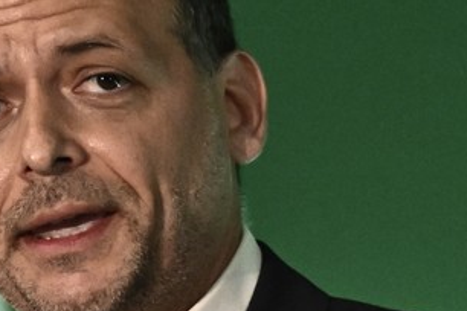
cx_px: -169
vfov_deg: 0.9
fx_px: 20598
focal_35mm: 1588
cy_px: 485
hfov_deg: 1.3
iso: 4000
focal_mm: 270
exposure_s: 1/200
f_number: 3.2
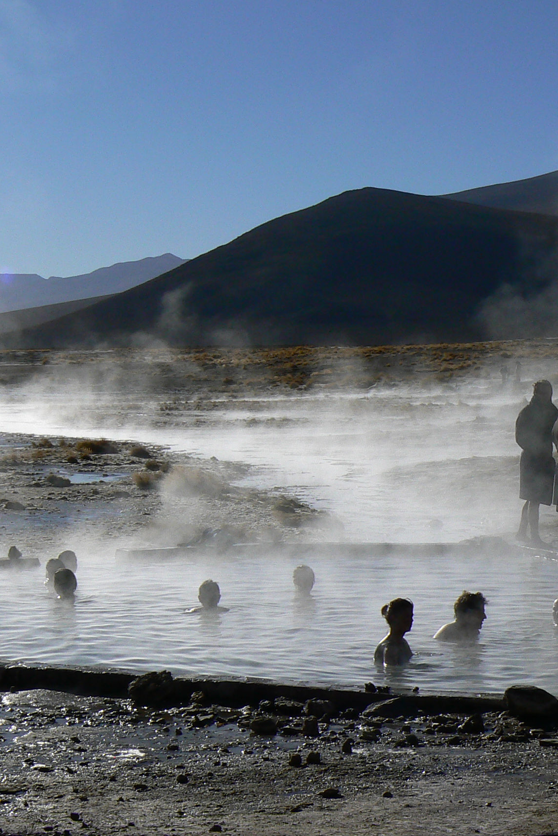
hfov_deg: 14.5
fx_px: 2185
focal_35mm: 94
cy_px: 420
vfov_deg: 21.7
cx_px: 140
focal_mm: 9.2
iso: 80
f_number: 8
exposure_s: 1/1300
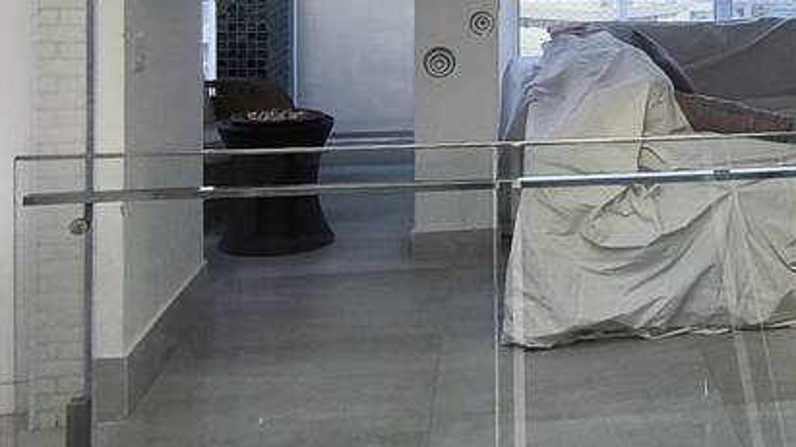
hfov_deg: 30.6
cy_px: -85
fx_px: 1287
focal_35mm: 61
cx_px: 879
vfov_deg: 18.7
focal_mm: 1.65
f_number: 2.2
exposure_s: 1/395
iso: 50
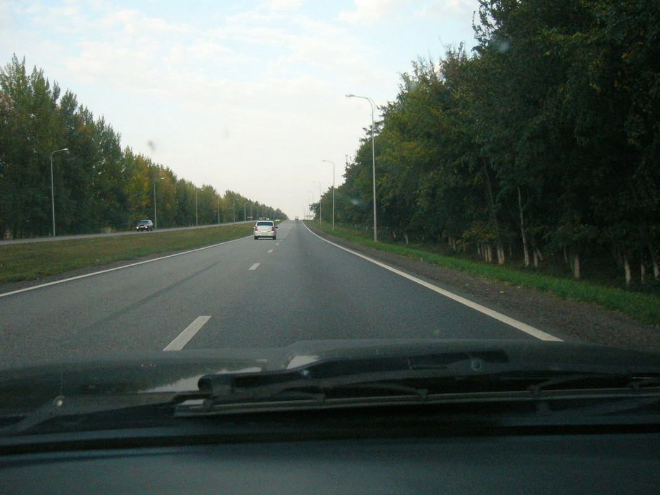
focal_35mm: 35
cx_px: 330
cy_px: 248
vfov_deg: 40.7
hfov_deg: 52.6
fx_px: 667
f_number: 2.8
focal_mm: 5.8
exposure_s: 1/1600
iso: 400
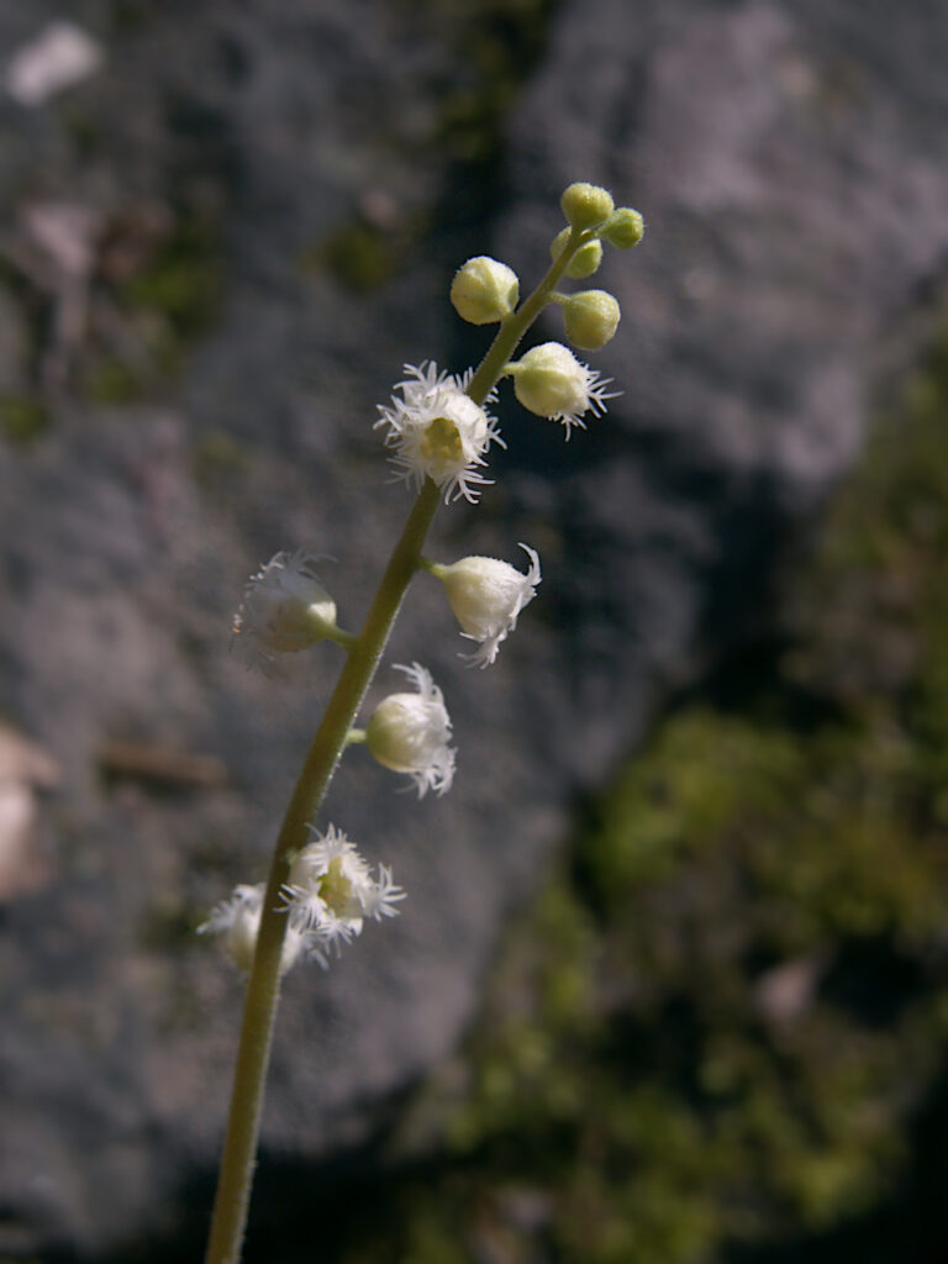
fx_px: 2264
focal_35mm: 62
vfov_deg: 31.2
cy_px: 632
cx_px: 474
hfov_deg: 23.7
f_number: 6.3
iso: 50
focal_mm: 10.28
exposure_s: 1/125
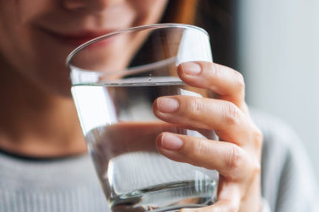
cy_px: 157
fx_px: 1249
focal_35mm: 141
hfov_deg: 14.5
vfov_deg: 9.7
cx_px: 123
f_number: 1.2
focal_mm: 56
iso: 200
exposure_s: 1/1100
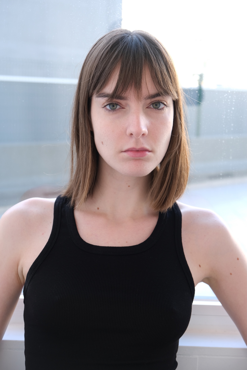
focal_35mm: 45
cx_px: 124
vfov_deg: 43.6
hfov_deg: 29.9
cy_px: 185
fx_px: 463
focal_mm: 30.2
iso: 320
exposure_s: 1/80
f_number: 4
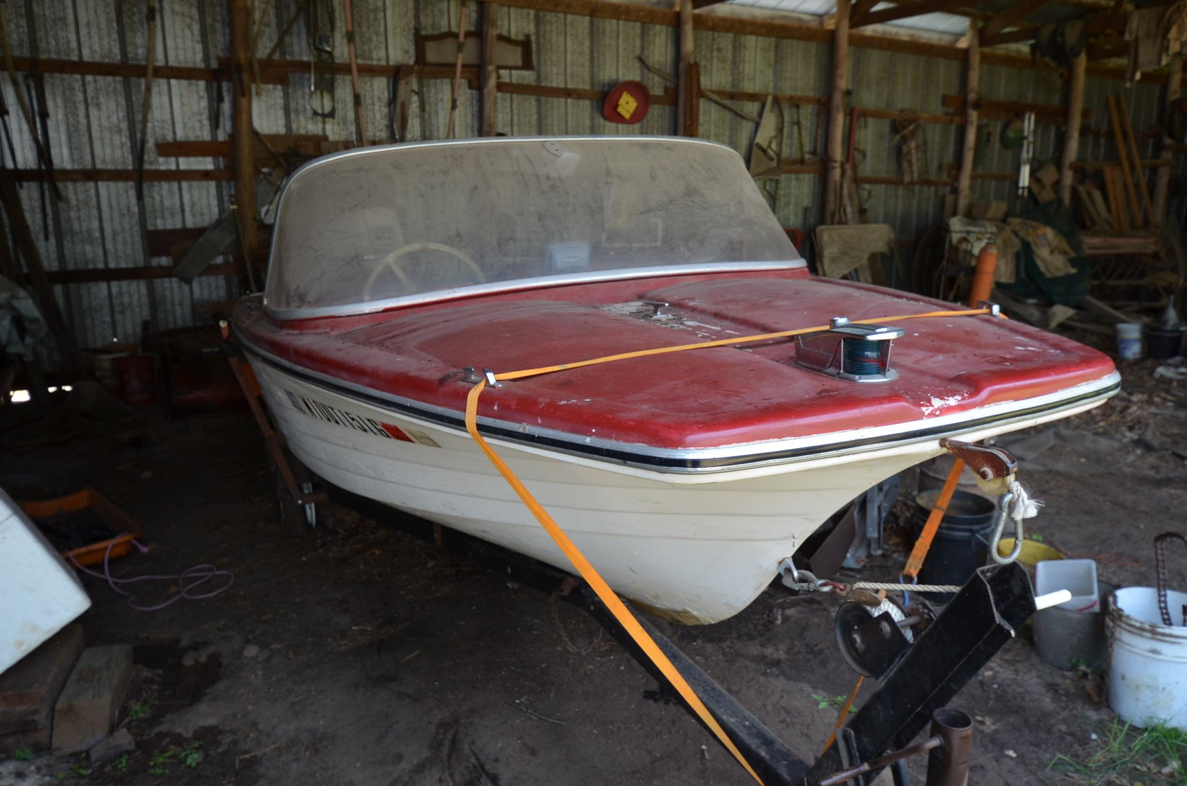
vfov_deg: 47.7
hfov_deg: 67.5
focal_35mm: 27
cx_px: 594
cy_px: 393
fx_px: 888
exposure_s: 1/125
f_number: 5.6
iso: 400
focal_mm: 18
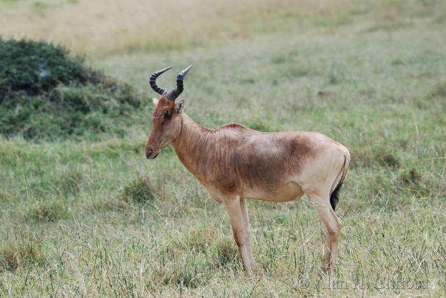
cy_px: 149
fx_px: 5579
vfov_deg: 3.1
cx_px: 223
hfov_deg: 4.6
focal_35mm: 450
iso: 110
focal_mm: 300
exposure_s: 1/200
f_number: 5.3
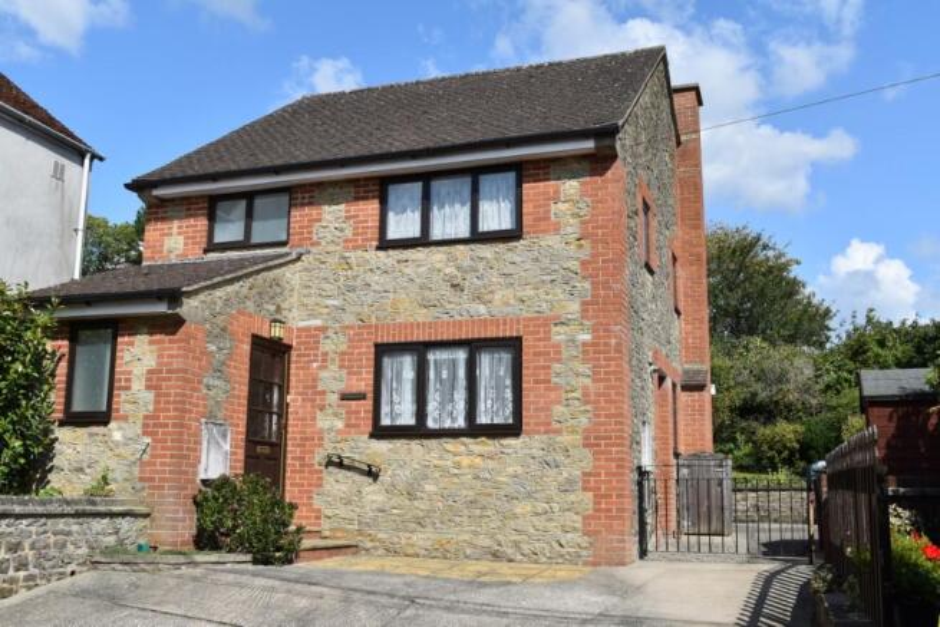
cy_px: 314
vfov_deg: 36.9
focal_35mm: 36
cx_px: 470
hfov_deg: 53.1
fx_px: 940
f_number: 9
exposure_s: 1/320
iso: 100
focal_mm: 24
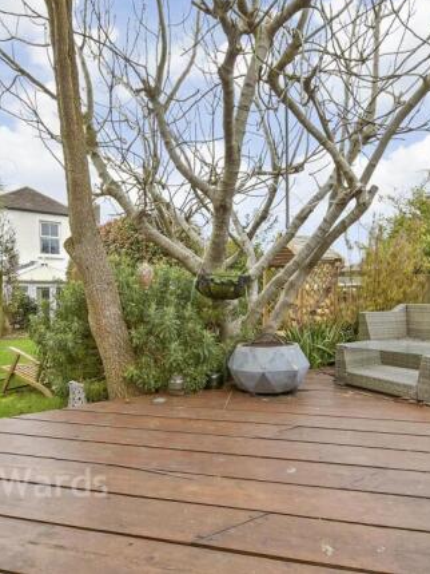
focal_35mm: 22
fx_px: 364
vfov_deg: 76.4
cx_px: 244
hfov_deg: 60.9
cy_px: 283
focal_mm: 10
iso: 200
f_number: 8
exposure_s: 1/30
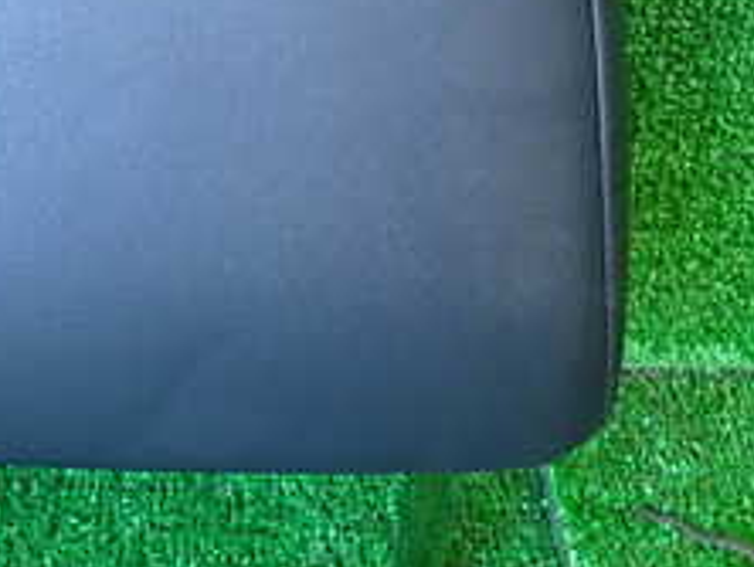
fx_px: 1766
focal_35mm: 81
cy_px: -17
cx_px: 211
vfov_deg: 17.8
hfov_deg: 23.9
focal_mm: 5.4
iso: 250
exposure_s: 1/30
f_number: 2.3
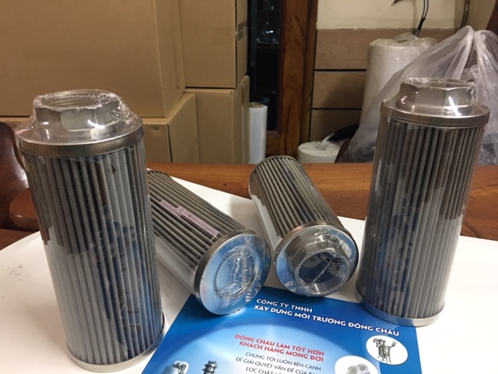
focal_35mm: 29
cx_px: 249
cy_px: 187
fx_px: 417
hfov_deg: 61.7
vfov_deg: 48.2
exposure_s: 1/8
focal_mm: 4.15
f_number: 2.2
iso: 100
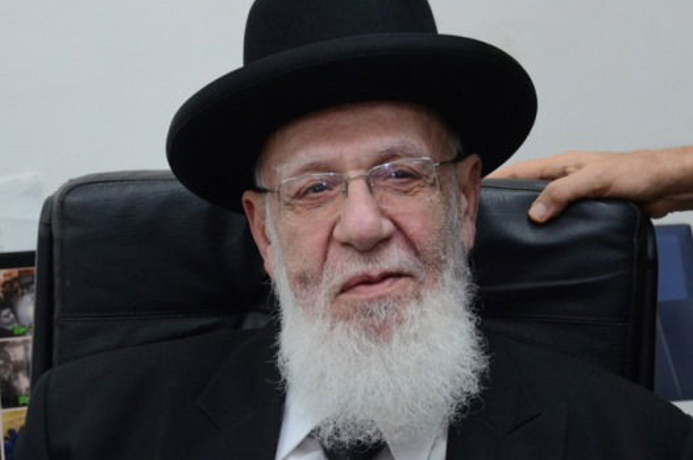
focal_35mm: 114
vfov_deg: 12.0
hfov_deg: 18.0
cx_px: 357
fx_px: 2191
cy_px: 250
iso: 2000
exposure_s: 1/125
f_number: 5
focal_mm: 50
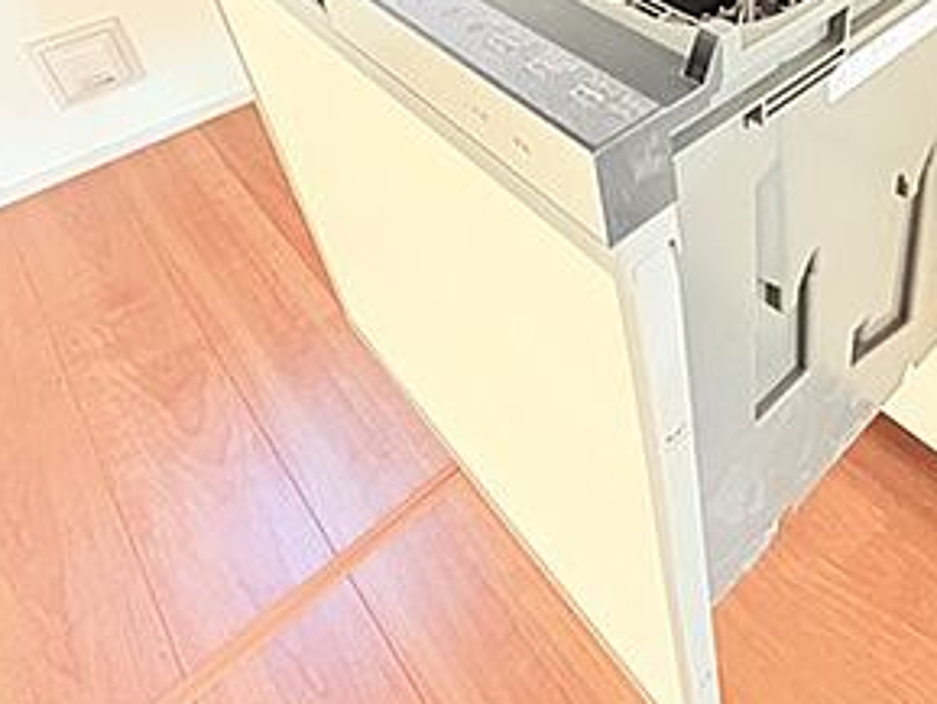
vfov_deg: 42.1
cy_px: 41
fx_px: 812
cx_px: 736
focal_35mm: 30
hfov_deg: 56.1
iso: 2000
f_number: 2.2
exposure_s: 1/30
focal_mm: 2.22
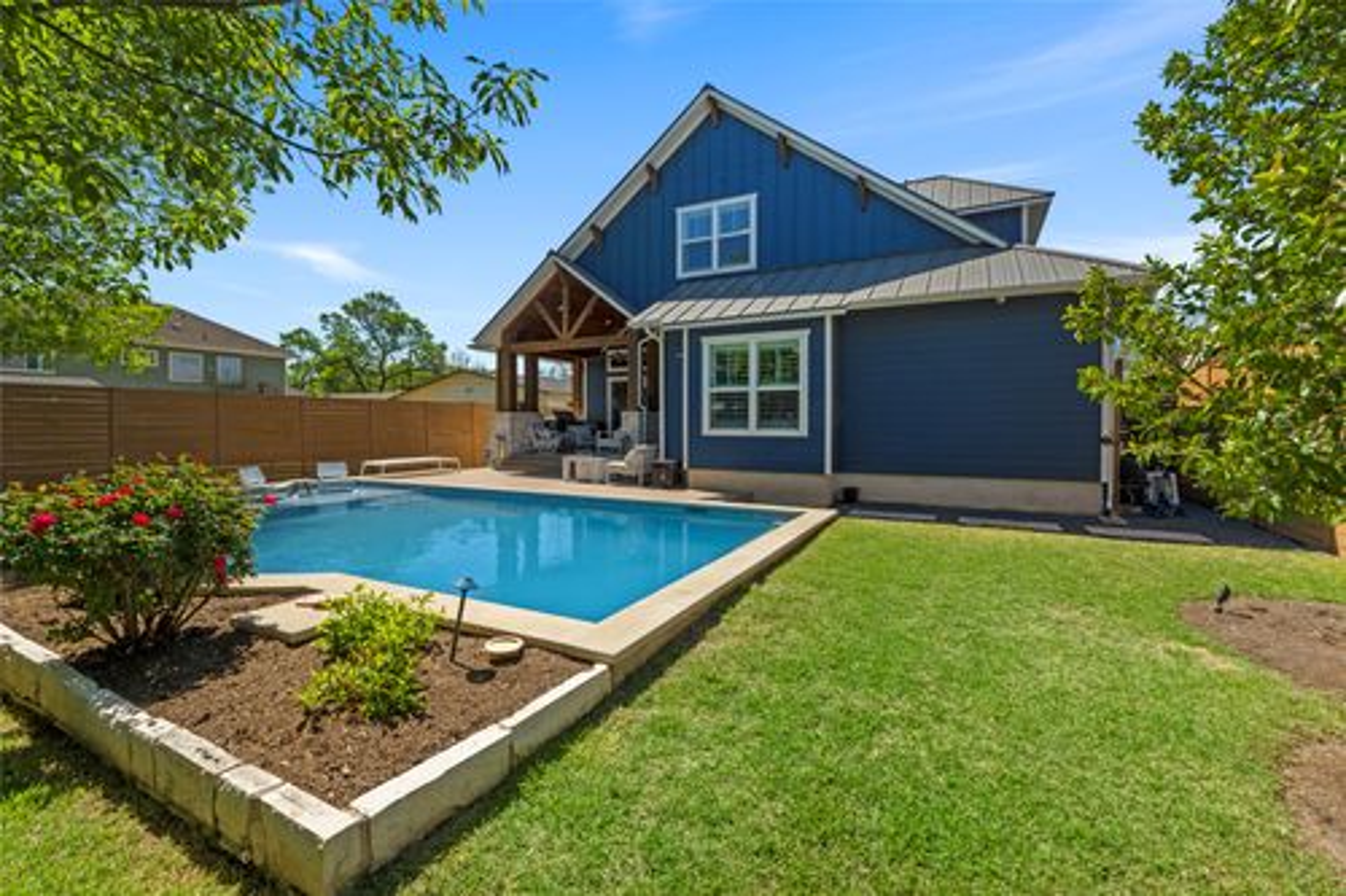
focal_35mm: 15
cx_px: 673
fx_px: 561
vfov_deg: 77.3
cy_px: 448
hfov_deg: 100.4
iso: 250
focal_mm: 10
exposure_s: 1/25
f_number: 11
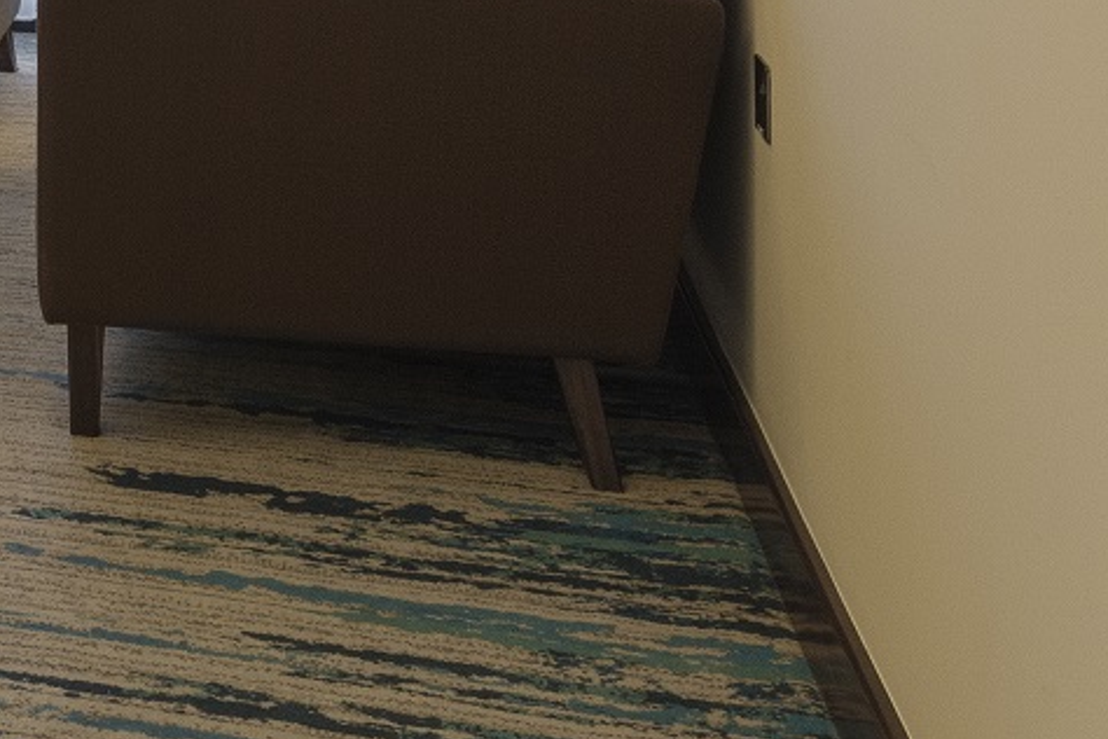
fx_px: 2432
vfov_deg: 15.3
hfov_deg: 21.7
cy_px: -514
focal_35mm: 79
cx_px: -528
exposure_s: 1.3
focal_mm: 13
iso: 100
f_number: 16
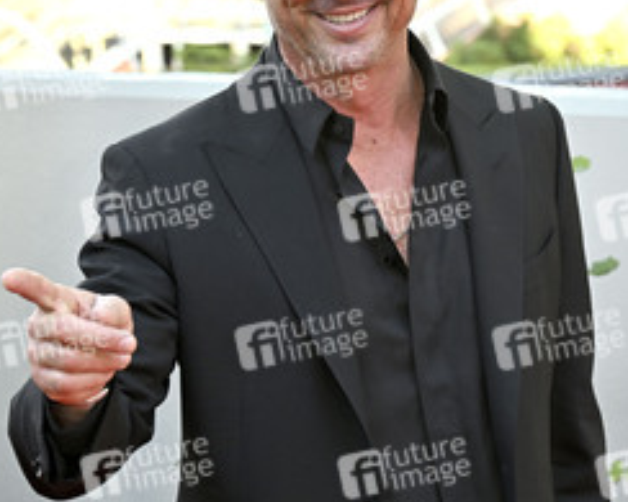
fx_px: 2285
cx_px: 336
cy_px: 147
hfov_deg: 15.6
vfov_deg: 12.5
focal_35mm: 123
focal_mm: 71
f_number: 5.6
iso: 640
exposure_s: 1/320
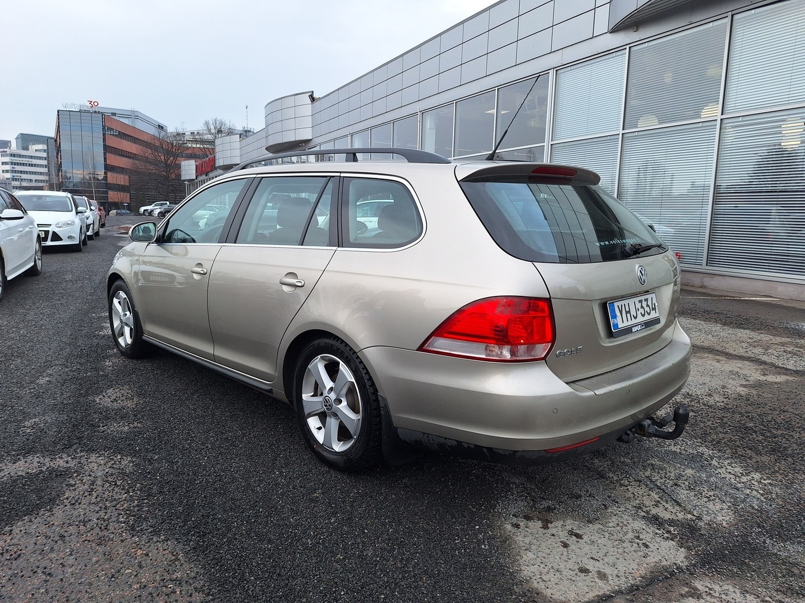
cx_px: 402
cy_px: 302
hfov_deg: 73.9
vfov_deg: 58.9
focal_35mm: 23
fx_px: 535
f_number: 1.8
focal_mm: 5.54
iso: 40
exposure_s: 1/352
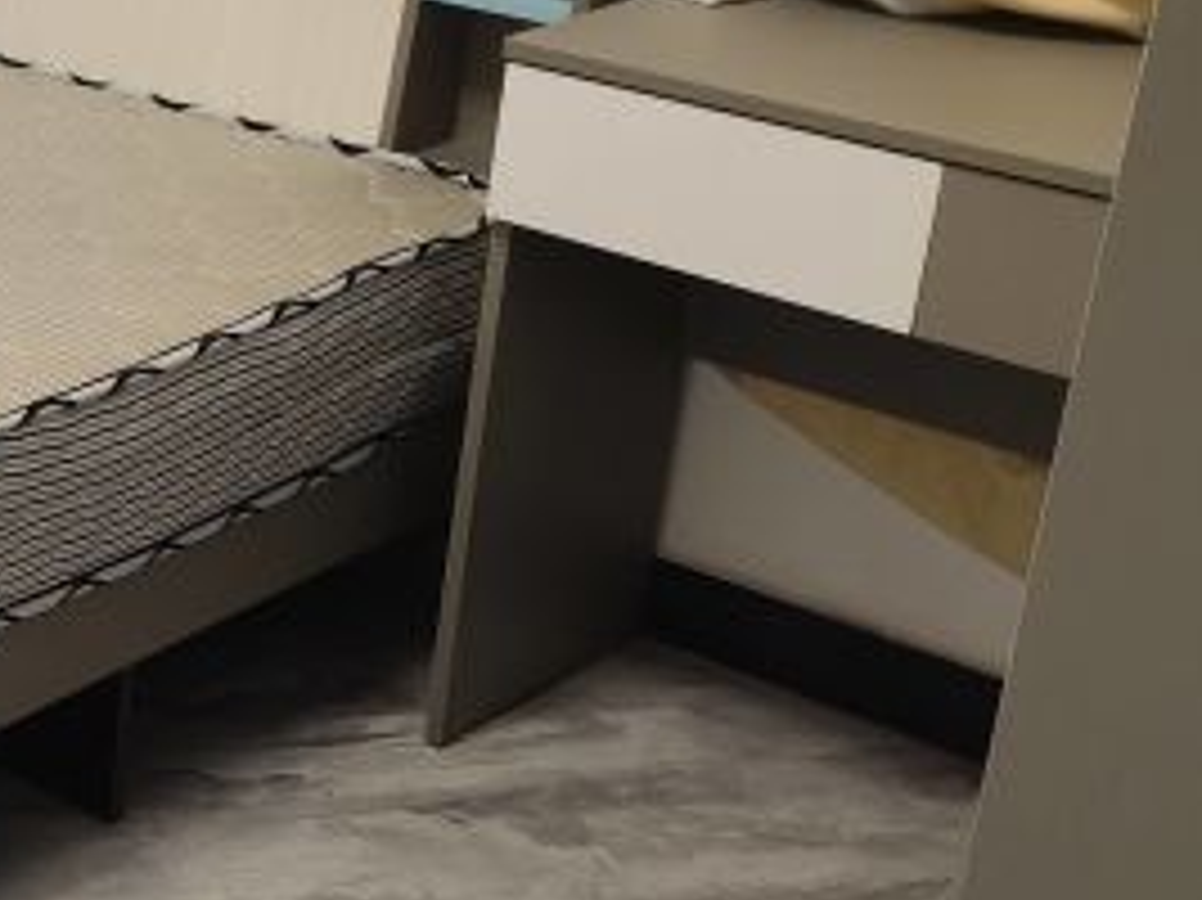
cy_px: 320
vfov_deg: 18.2
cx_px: -495
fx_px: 2811
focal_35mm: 81
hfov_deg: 21.1
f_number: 1.9
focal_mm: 5.58
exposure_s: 1/100
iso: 160
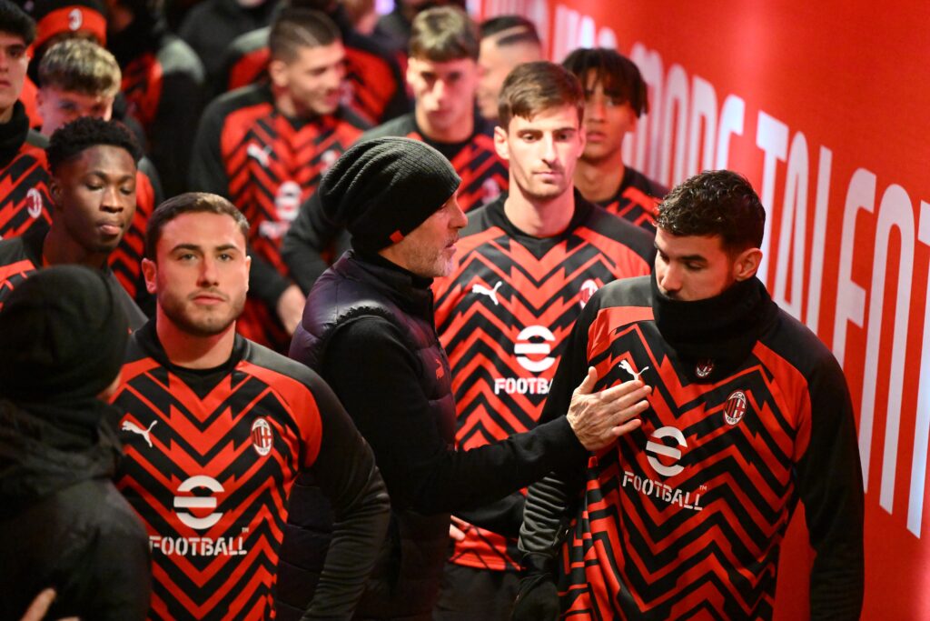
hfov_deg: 12.8
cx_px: 465
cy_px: 310
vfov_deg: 8.6
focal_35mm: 160
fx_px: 4134
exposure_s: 1/1250
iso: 20000
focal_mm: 160
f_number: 2.8
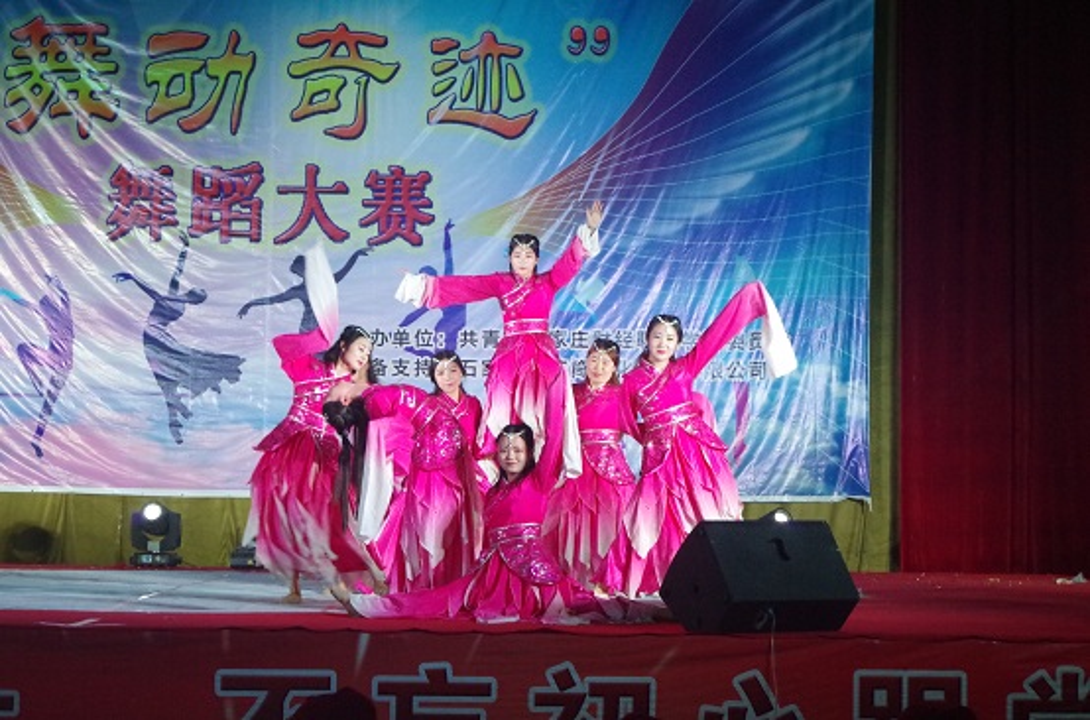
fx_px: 2476
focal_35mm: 82
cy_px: 360
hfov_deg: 24.8
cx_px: 545
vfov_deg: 16.5
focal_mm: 55
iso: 3200
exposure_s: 1/80
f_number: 11
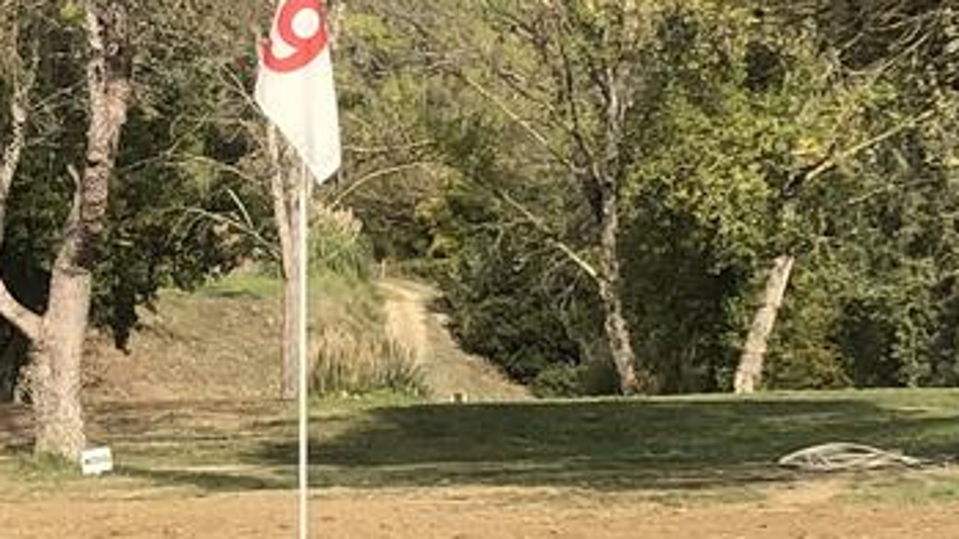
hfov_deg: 12.8
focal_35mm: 168
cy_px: 432
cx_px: 239
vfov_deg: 7.2
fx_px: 4270
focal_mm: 3.99
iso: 20
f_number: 1.8
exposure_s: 1/923
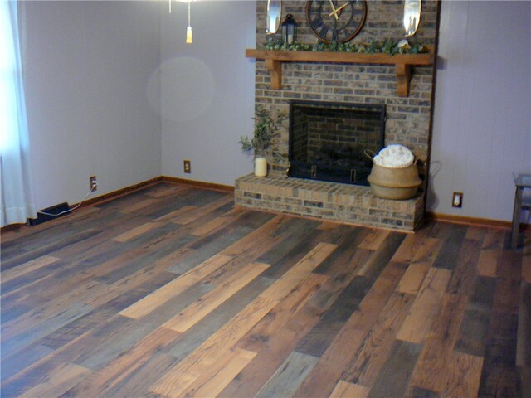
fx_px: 537
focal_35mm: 35
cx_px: 266
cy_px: 199
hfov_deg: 52.6
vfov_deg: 40.7
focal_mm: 5.2
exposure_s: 1/8
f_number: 2.8
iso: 200
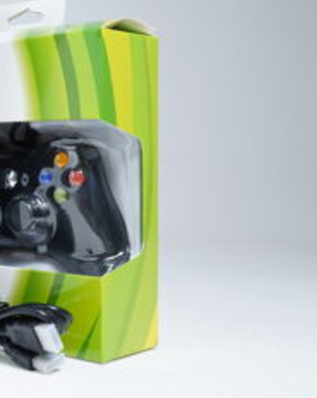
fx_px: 799
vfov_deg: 27.9
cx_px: -99
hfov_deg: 20.4
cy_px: 180
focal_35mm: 68
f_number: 4
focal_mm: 28
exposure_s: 1/13
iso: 160
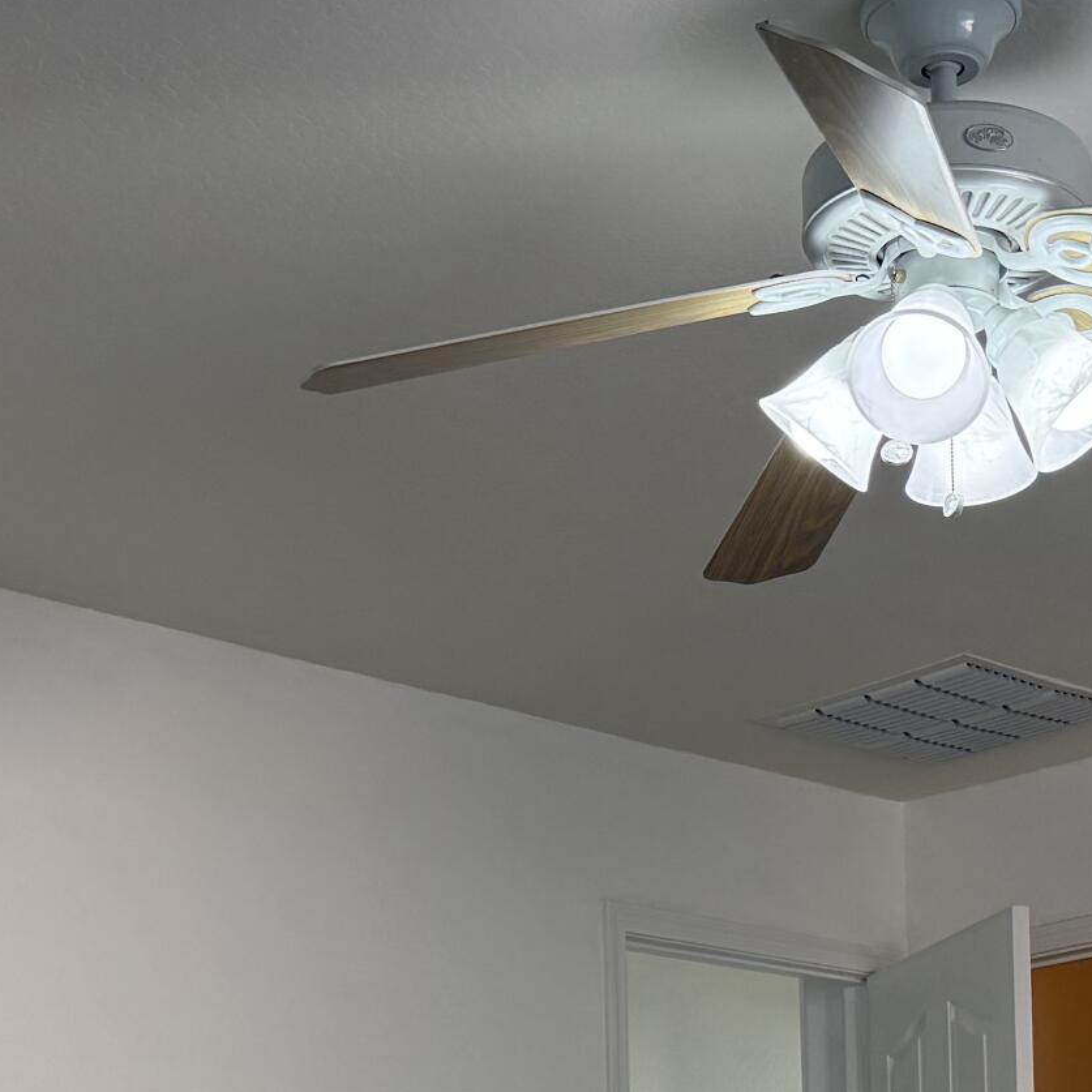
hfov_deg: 22.6
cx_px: 759
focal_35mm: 76
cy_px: 1292
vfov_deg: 21.3
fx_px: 2712
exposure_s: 1/227
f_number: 1.78
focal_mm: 6.76
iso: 200
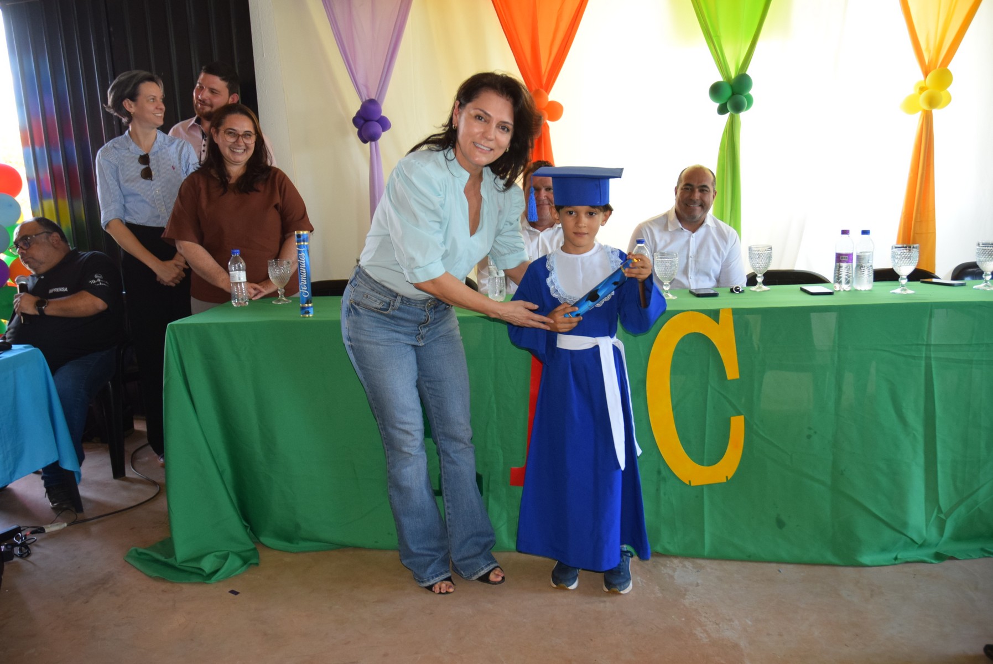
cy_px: 332
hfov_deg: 67.3
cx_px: 496
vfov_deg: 48.0
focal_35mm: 27
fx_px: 745
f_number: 4.5
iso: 800
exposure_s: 1/80
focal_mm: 18
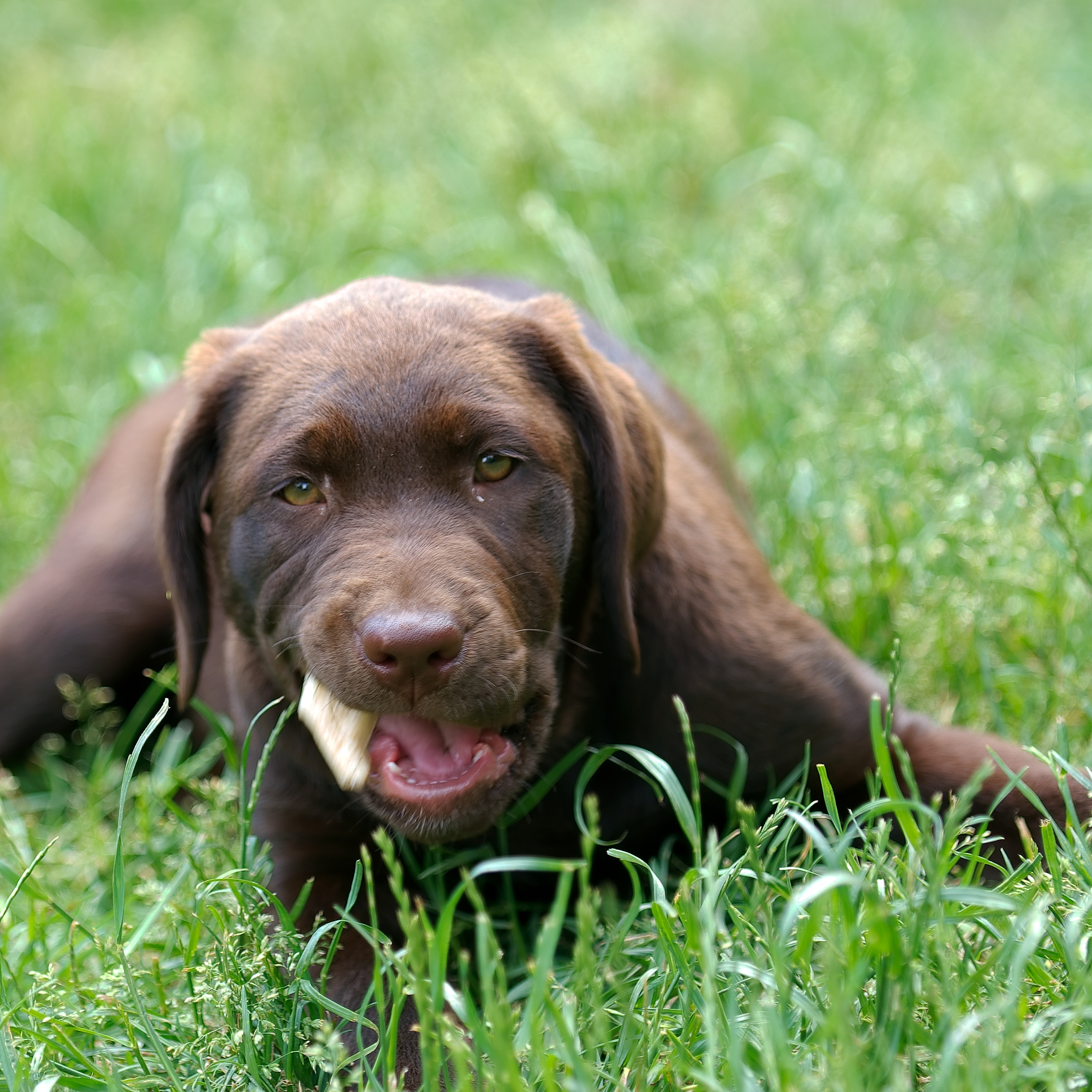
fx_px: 7495
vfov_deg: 8.3
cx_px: 451
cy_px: 547
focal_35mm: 210
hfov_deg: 8.3
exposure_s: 1/80
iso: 100
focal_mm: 110
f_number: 2.8
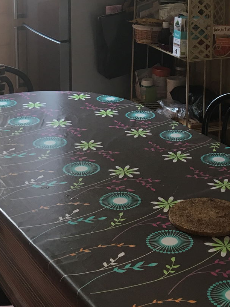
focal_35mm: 76
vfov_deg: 24.5
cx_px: 152
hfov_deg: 19.3
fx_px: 673
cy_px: 1
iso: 40
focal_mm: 4.15
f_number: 2.2
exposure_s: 1/33
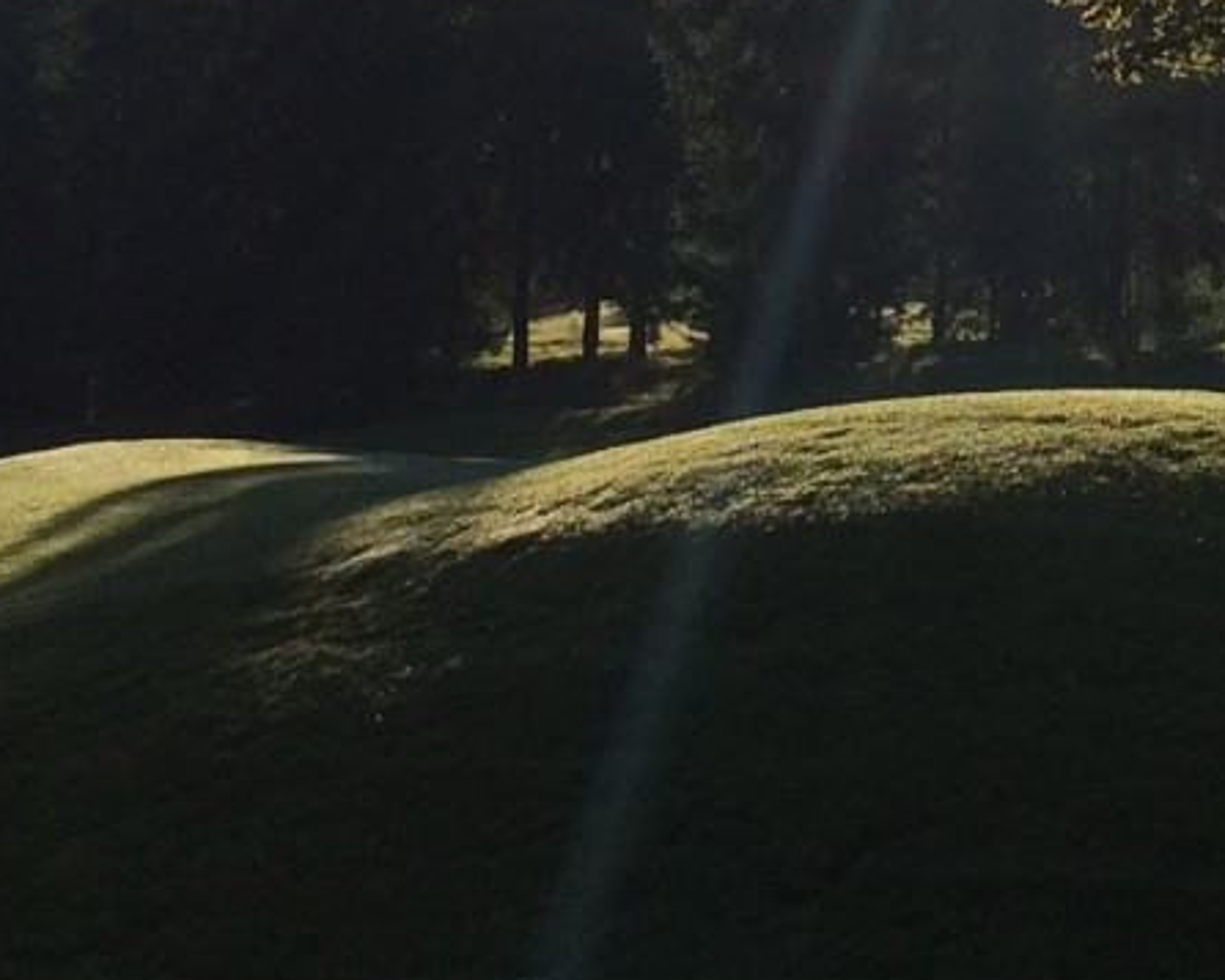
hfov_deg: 15.0
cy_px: -165
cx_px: 1285
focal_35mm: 126
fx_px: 4569
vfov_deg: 12.0
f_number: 2.2
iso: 32
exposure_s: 1/2564
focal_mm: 4.12
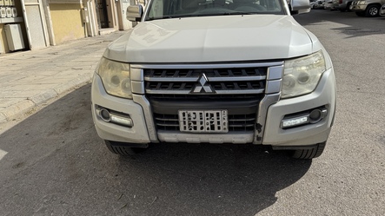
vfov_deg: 42.4
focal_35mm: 27
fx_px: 276
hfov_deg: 69.9
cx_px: 193
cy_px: 75
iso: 80
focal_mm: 6.76
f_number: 1.78
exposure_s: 1/5814
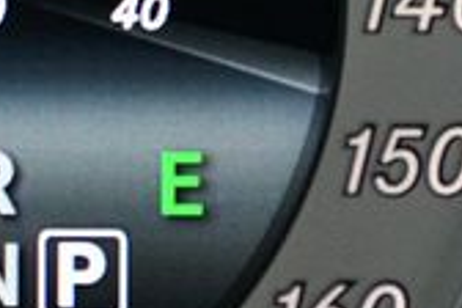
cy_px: -16
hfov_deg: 7.4
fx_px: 3516
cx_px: -220
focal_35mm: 274
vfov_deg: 5.0
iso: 4000
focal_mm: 48
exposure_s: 1/60
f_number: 5.6
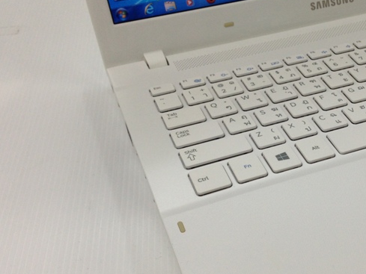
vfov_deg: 27.0
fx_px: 571
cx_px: 287
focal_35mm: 54
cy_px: 167
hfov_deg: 34.6
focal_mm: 4.12
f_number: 2.4
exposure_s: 1/50
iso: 64
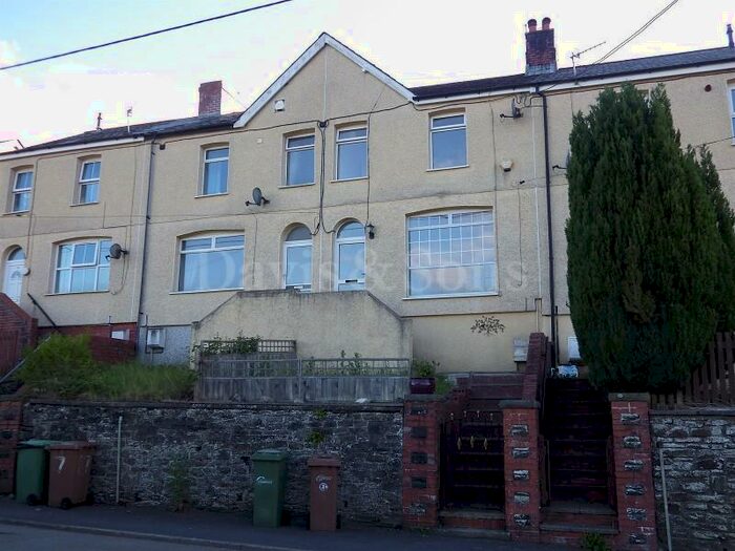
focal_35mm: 34
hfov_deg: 54.0
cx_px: 368
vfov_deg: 41.8
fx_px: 722
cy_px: 276
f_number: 3.4
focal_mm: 6.2
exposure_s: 1/200
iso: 100
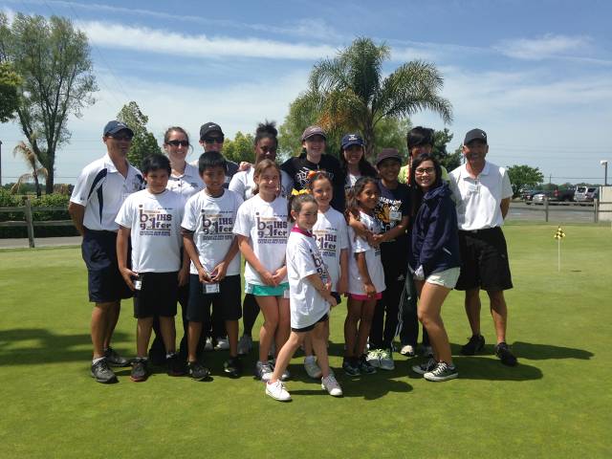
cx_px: 306
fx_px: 583
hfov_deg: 55.4
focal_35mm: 33
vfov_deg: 42.9
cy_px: 230
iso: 50
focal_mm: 4.12
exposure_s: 1/2008
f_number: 2.4
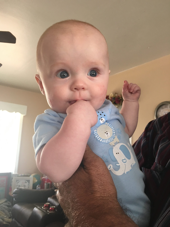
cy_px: 114
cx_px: 85
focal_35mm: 29
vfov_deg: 61.7
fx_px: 190
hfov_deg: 48.2
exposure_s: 1/30
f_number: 2.2
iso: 80
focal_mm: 4.15
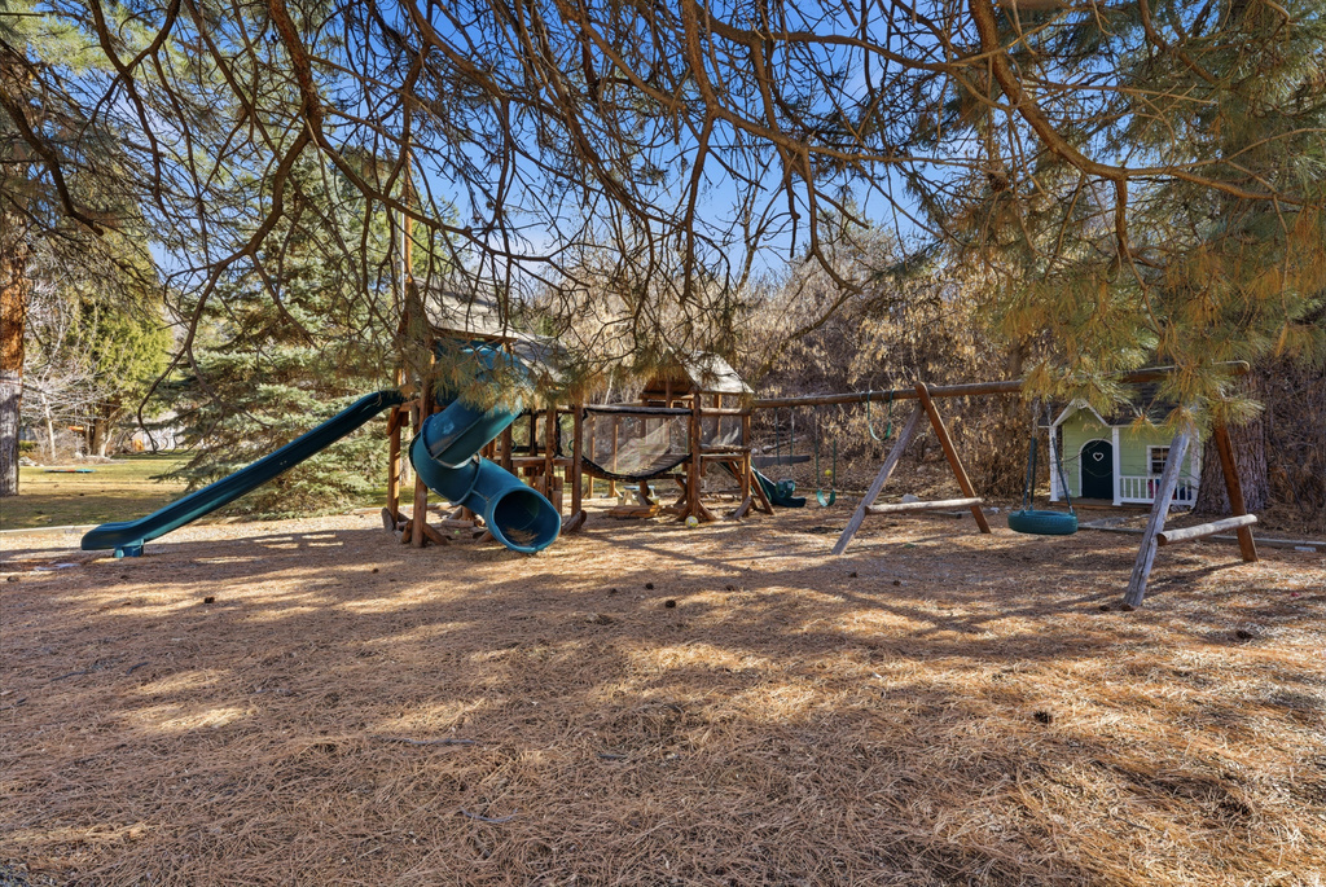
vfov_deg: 72.2
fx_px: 608
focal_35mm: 16
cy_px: 444
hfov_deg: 94.9
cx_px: 663
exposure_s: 1/2500
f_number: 6.3
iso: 200
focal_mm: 16.5
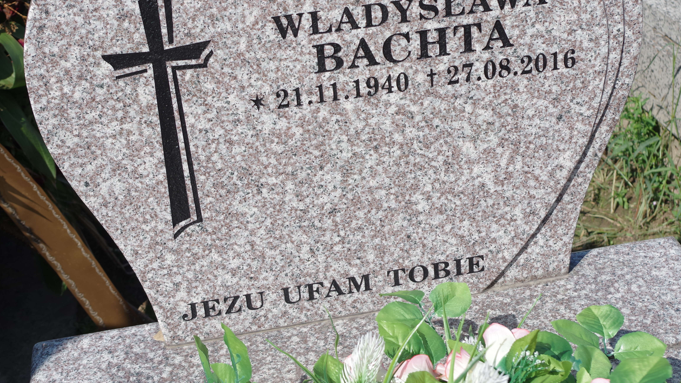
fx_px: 1239
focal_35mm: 69
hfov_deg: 30.7
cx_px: 370
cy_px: 119
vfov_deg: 17.5
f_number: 7.1
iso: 100
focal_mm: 37
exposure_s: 1/320
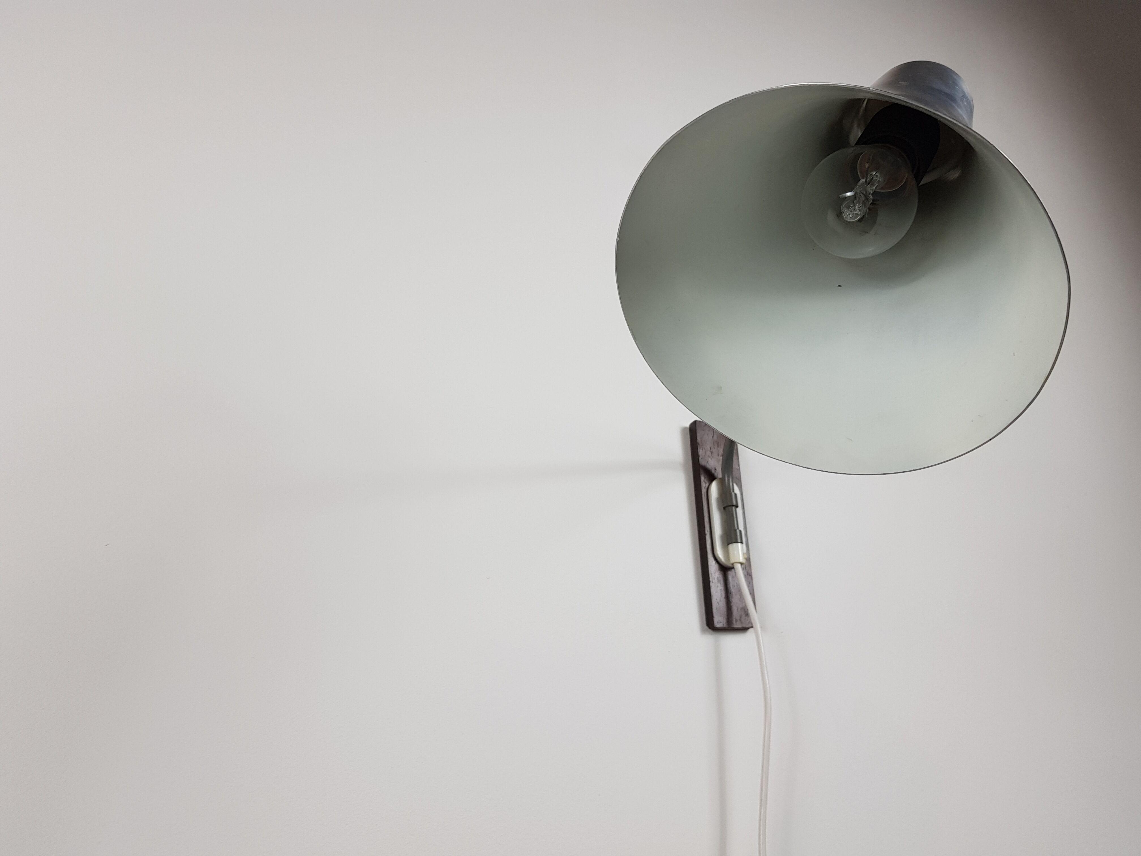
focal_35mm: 26
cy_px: 428
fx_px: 857
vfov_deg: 53.1
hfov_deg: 67.3
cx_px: 570
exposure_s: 1/100
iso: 50
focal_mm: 4.2
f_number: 1.7
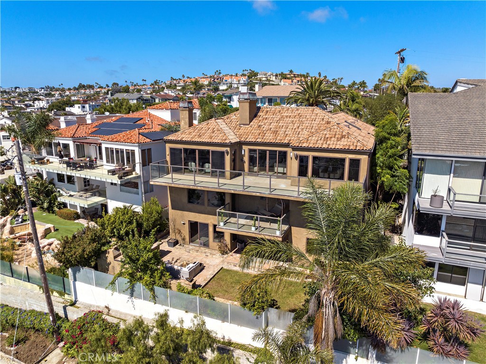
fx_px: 337
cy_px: 182
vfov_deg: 56.7
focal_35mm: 24
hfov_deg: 71.6
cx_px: 243
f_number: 4
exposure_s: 1/2500
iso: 100
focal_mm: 12.29
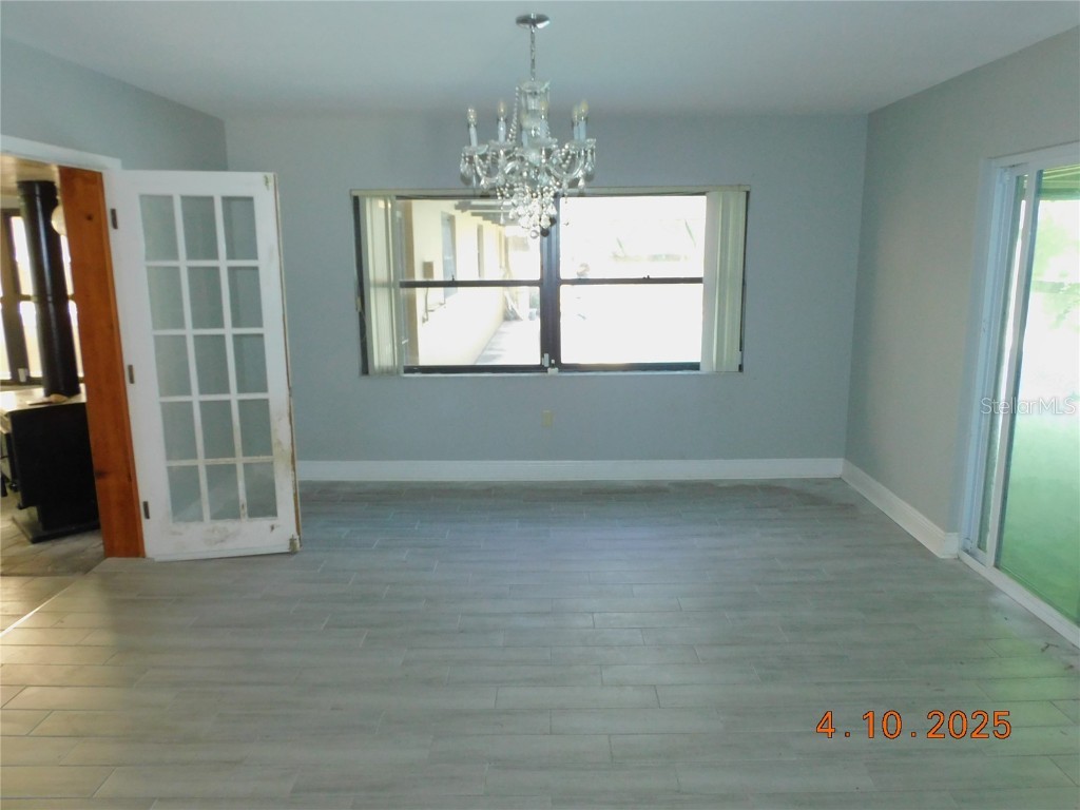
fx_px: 749
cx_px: 540
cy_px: 405
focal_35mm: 24
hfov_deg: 71.6
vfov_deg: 56.8
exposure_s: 1/30
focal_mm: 4.3
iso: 400
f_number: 3.3
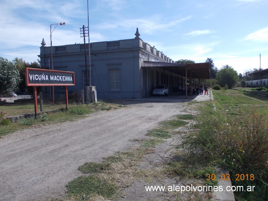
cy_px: 100
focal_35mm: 28
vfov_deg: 49.7
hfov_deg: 63.5
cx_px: 134
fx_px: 217
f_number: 5.4
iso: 80
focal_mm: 4
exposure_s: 1/400
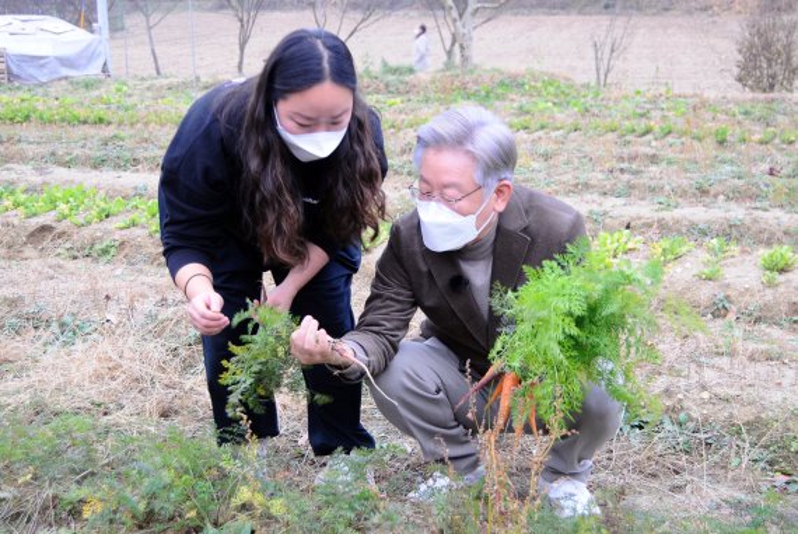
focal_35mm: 45
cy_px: 267
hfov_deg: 43.6
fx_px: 998
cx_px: 399
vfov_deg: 29.9
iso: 400
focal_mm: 30
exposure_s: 1/40
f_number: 4.2
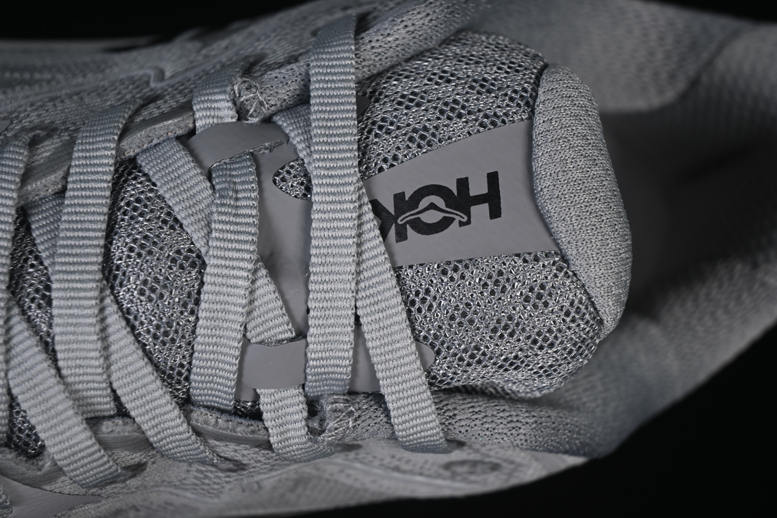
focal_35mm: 75
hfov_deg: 27.0
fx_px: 1619
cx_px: 388
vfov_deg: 18.2
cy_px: 259
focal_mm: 50
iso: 160
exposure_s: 1/80
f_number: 7.1
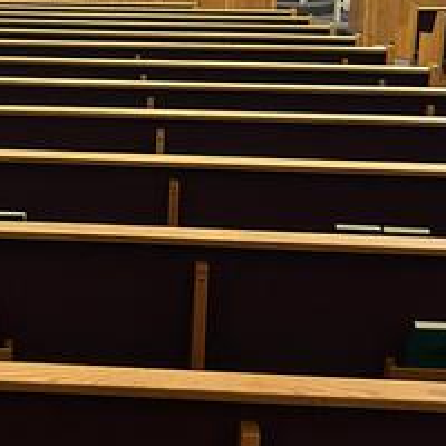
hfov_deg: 23.6
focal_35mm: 71
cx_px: 39
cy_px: 83
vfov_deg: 23.9
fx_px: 1035
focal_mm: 5.7
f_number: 1.5
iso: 400
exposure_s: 1/40
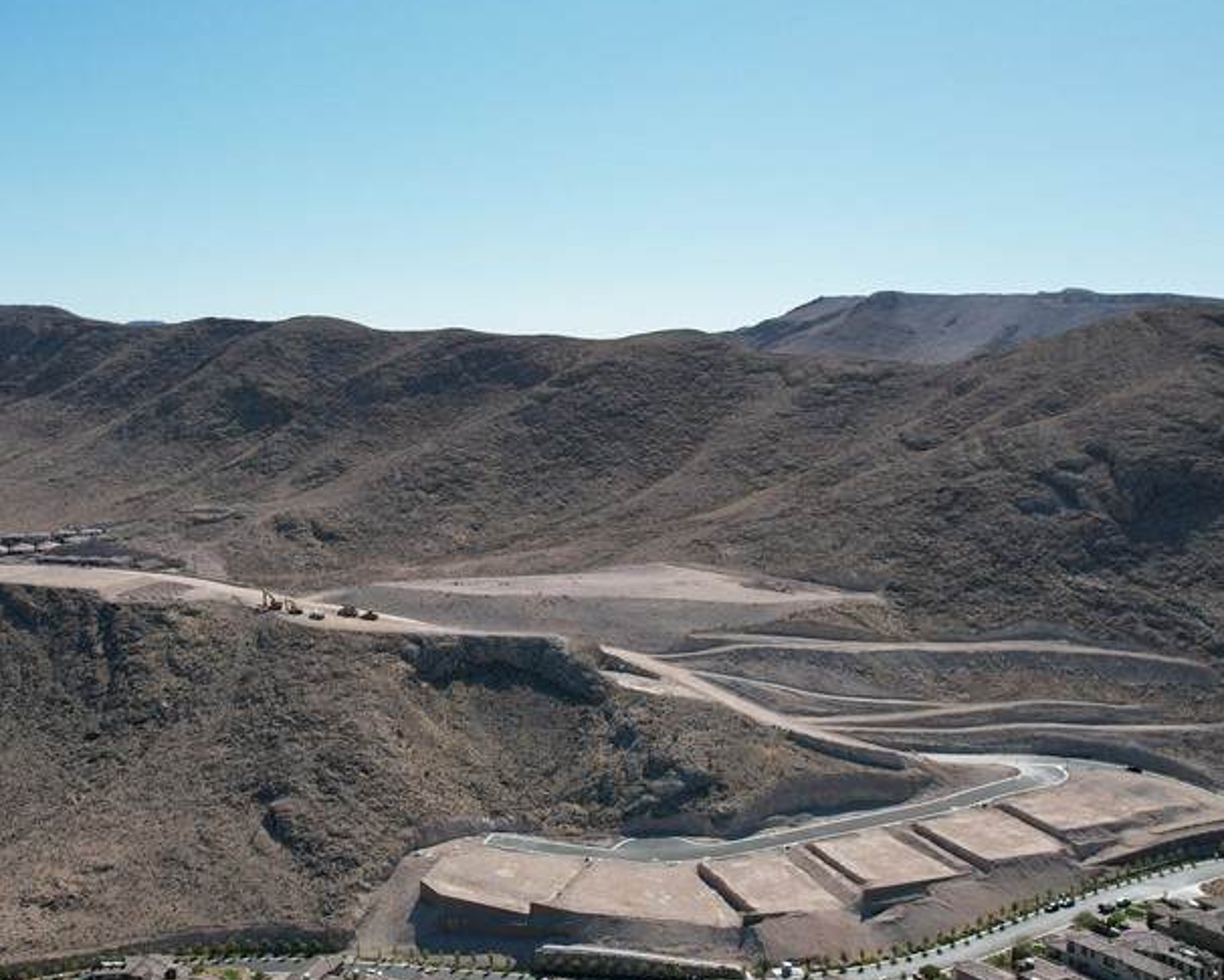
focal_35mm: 37
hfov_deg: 47.8
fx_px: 1341
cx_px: 353
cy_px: 477
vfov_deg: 40.1
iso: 140
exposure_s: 1/3000
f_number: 2.8
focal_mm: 8.38
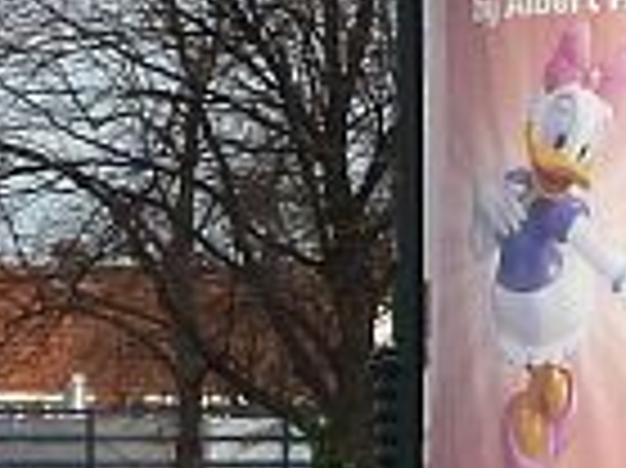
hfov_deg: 7.1
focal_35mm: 272
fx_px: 4915
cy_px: 376
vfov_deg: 5.5
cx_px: 1009
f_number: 4
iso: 80
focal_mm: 6.1
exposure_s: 1/200
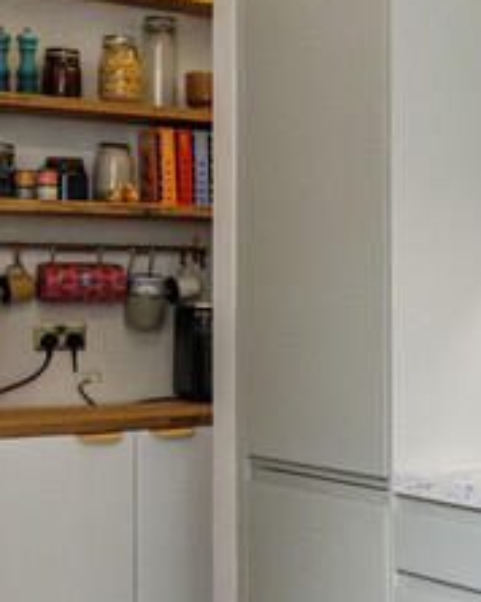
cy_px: 301
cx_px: 689
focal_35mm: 69
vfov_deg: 27.5
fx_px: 1230
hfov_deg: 19.7
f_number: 7.1
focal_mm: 16
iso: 6400
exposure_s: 1/100
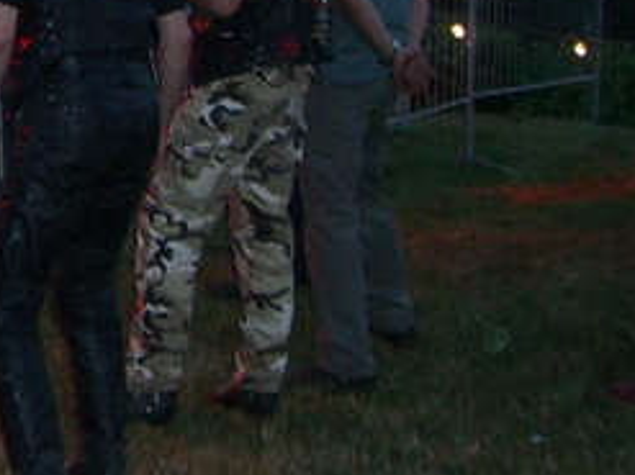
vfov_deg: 11.6
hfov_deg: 15.2
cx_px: -224
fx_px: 2255
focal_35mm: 123
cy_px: -193
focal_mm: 6.2
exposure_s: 1/60
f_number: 2.7
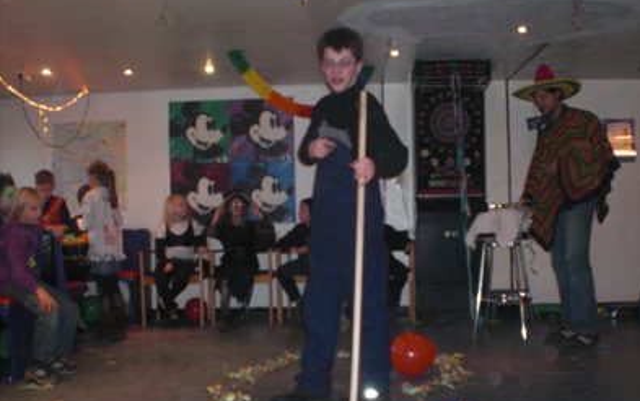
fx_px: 715
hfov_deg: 48.2
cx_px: 324
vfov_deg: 31.3
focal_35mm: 41
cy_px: 225
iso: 200
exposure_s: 1/30
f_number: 3.1
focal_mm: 6.3
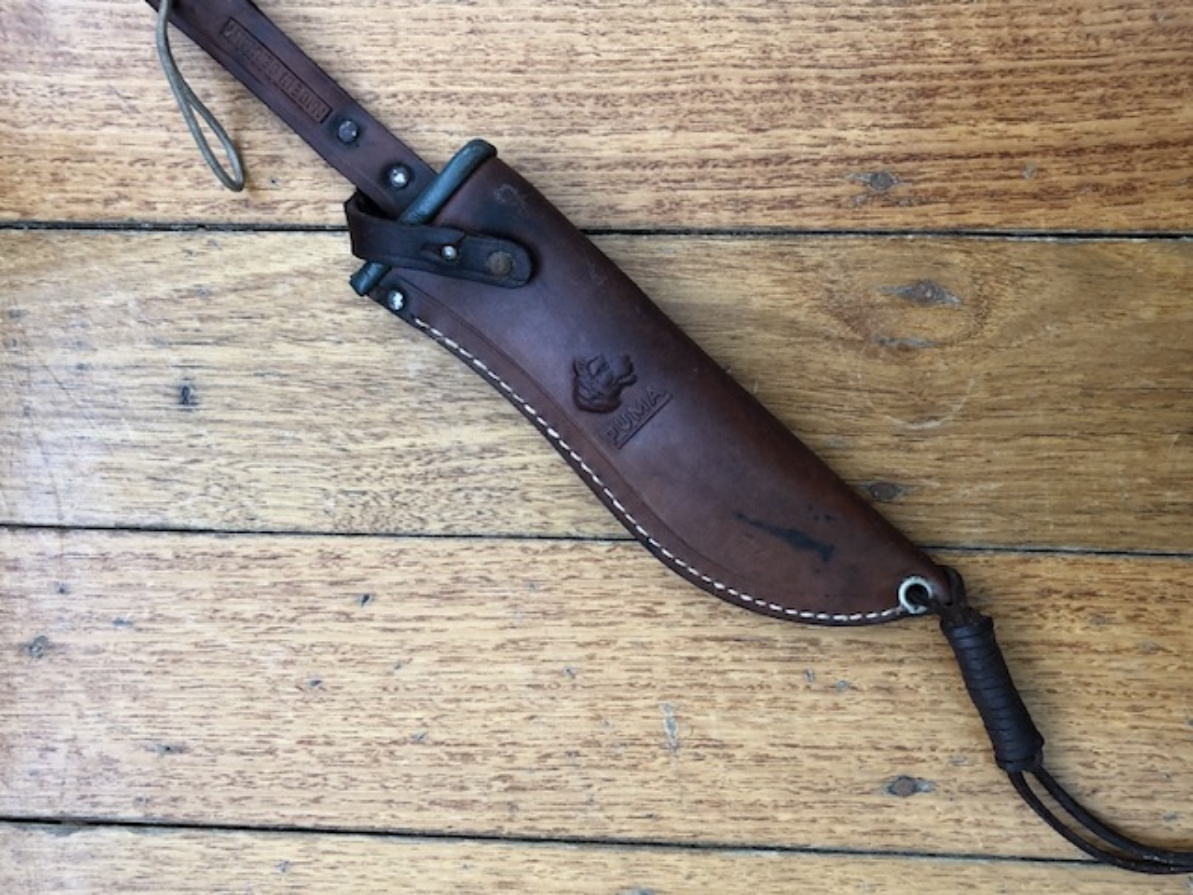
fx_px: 1068
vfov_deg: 45.4
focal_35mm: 31
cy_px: 406
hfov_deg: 58.3
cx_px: 588
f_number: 1.8
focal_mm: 3.99
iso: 40
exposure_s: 1/15
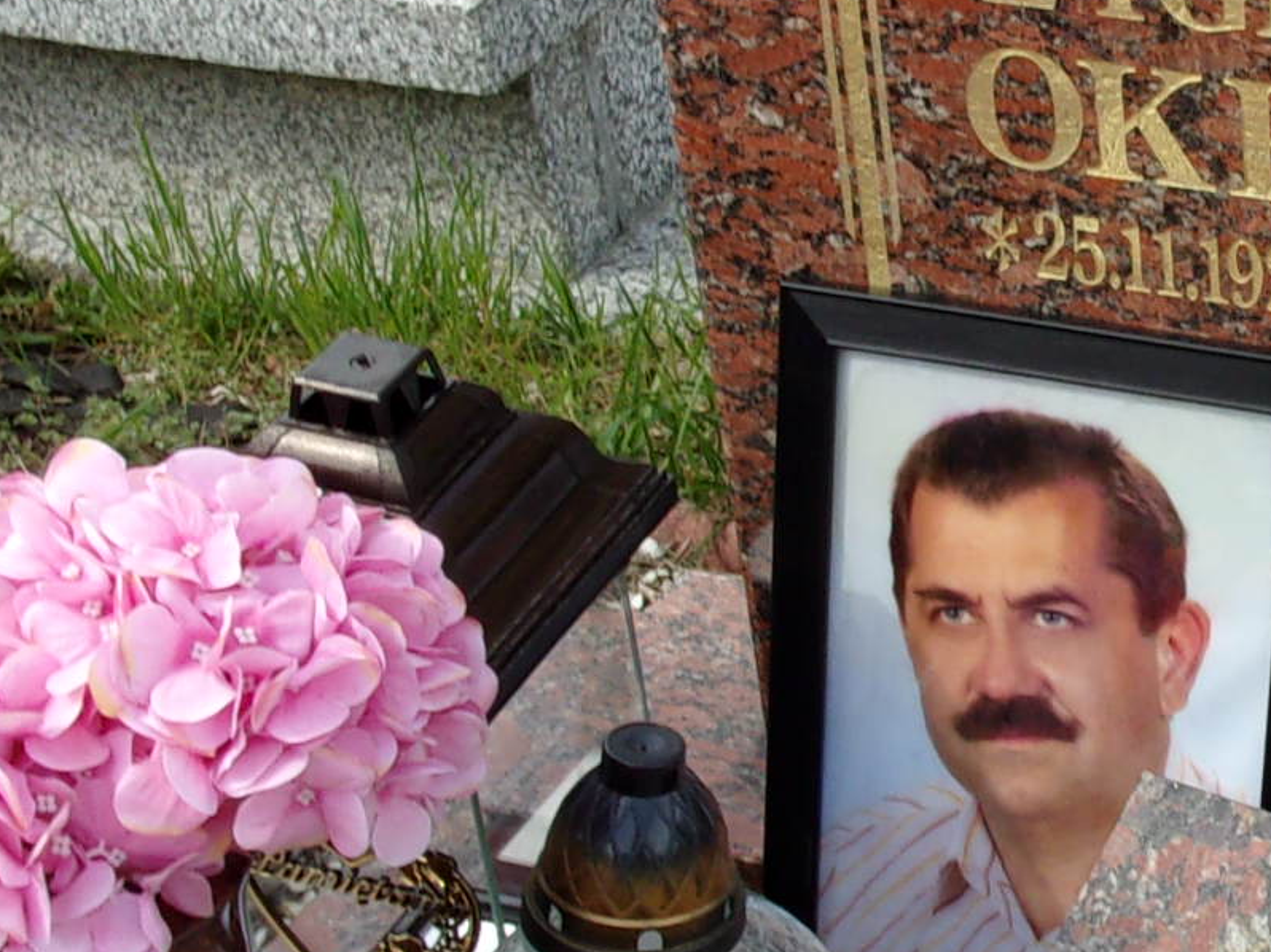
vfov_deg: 16.2
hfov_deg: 20.5
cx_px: 1422
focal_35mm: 91
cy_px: 517
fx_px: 3340
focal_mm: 5.1
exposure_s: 1/50
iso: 80
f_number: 10.8
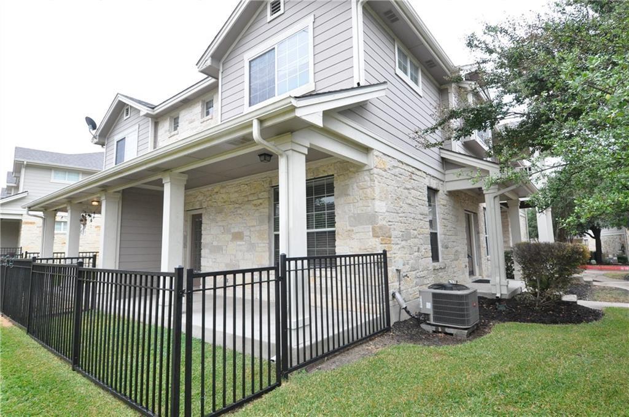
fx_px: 314
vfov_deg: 67.2
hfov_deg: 90.1
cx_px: 314
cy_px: 208
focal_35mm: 18
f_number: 7.1
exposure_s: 1/200
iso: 2000
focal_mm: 12
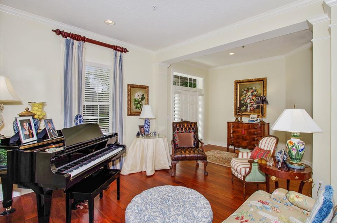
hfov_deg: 96.7
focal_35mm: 16
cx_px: 179
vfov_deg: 73.4
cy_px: 109
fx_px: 149
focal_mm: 10
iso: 200
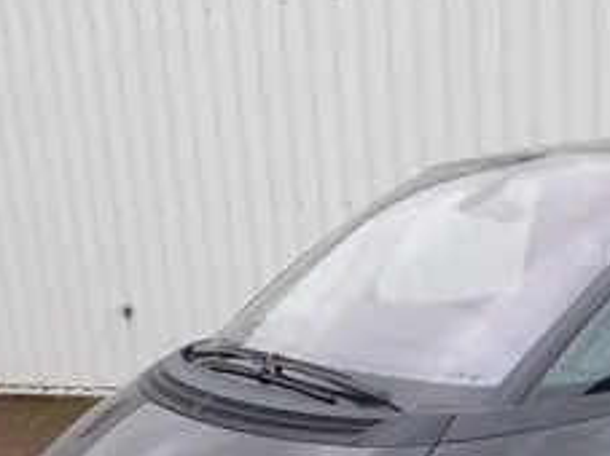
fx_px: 969
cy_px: 469
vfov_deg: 25.1
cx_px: 524
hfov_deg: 33.5
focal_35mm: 55
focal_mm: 4.6
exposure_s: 1/125
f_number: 3.2
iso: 80
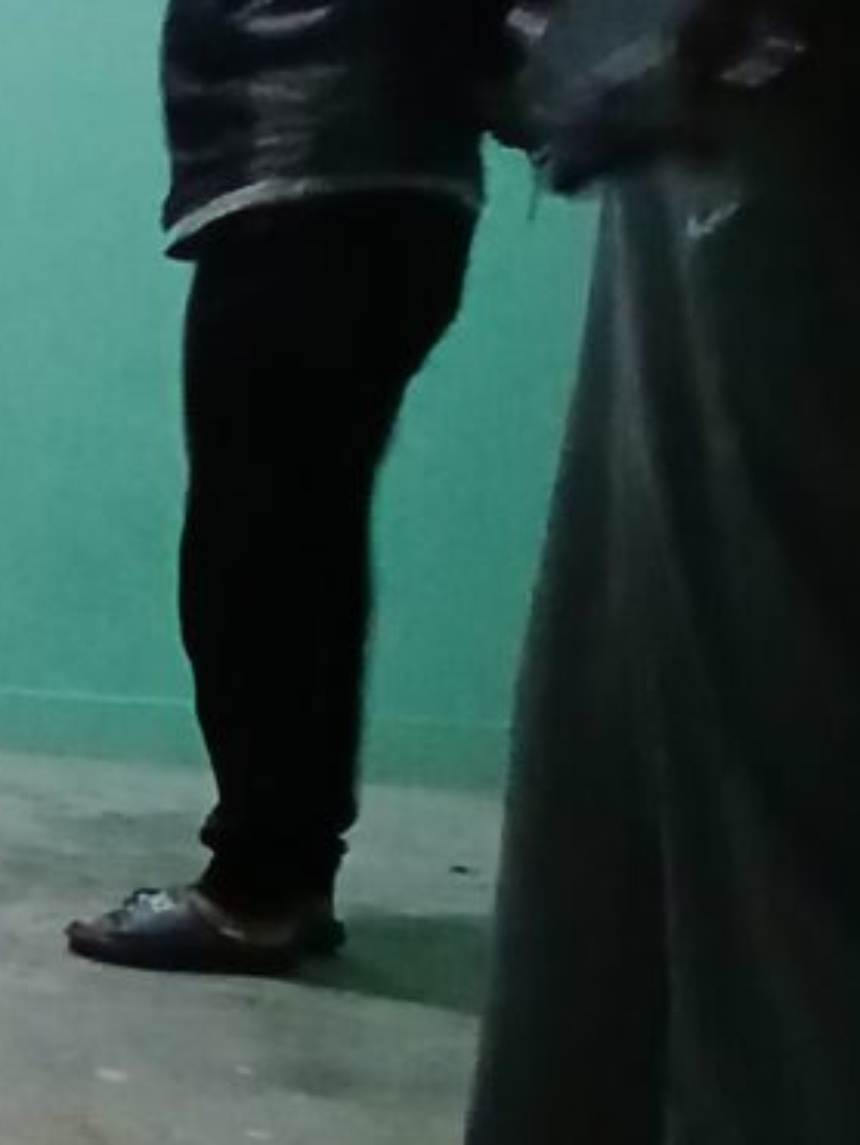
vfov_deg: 37.4
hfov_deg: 25.9
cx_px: -294
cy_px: 1061
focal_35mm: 47
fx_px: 1555
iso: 1250
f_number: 2.2
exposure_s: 1/12.5
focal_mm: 1.4
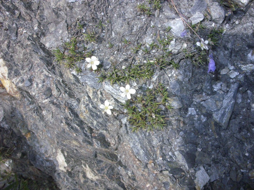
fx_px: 279
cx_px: 127
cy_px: 95
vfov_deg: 37.7
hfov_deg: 49.0
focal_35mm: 38
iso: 400
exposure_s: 1/2000
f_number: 4.9
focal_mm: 6.3
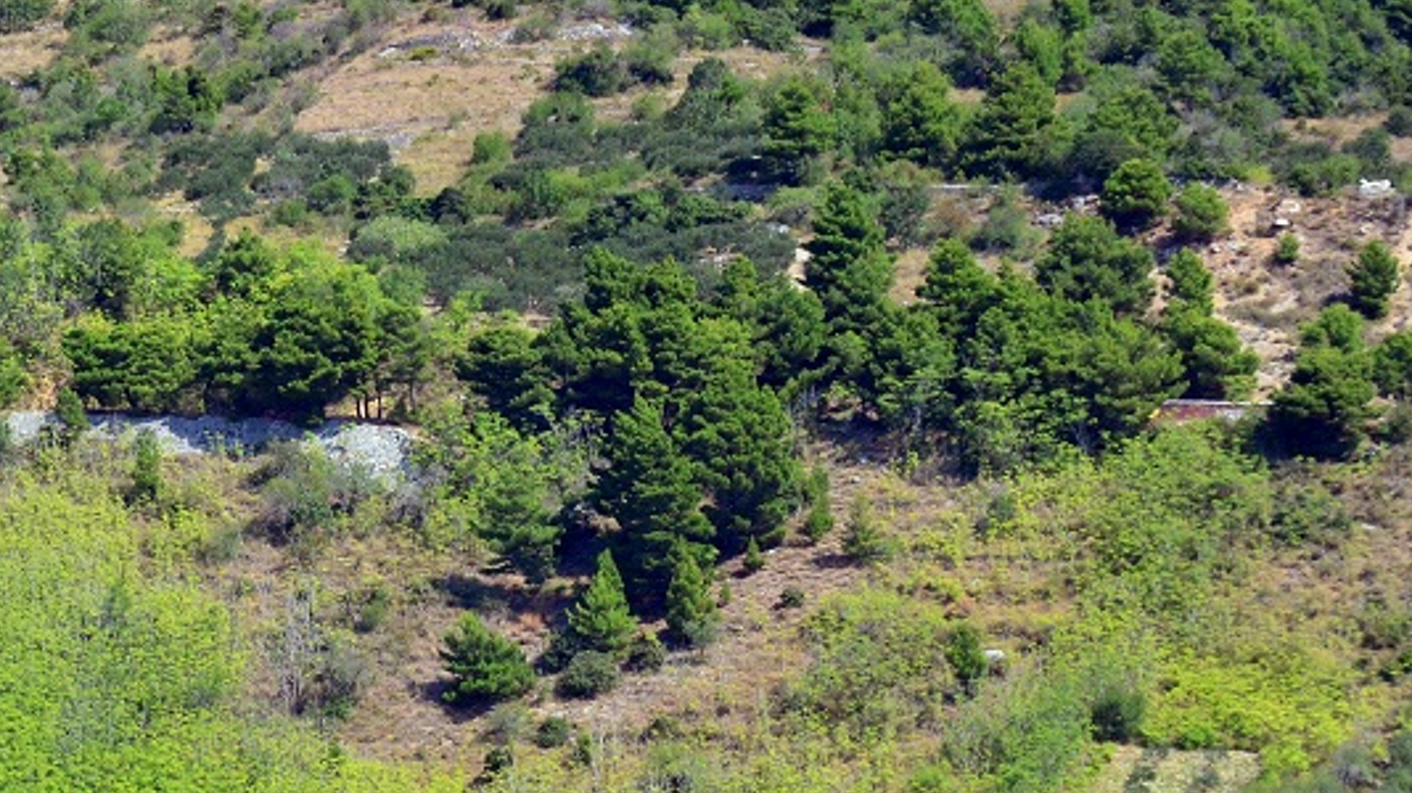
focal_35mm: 367
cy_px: 552
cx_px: 352
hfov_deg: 5.9
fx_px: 13736
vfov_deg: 3.3
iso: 1800
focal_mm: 125
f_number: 5.6
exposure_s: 1/8000
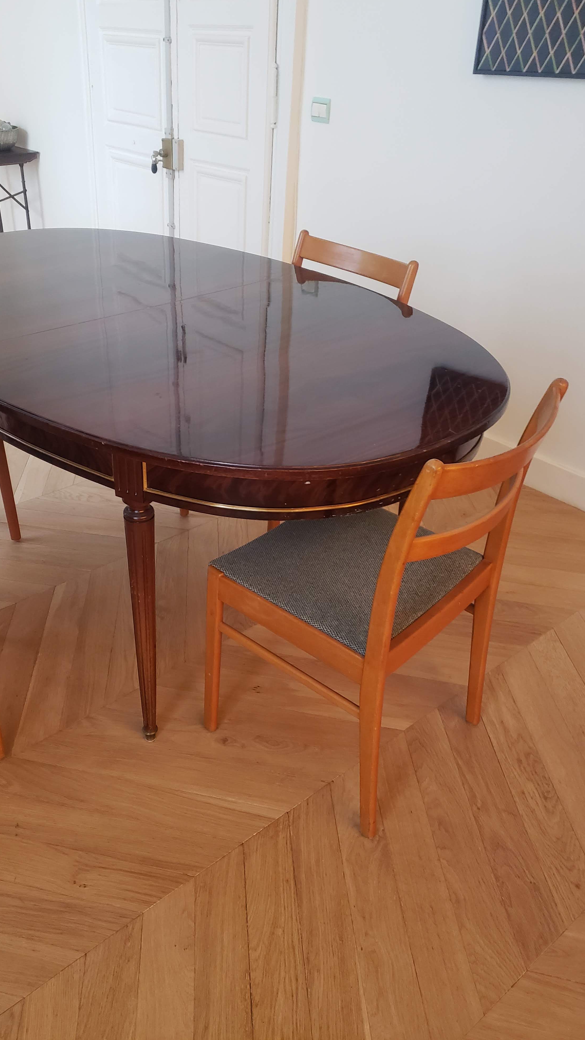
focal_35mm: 29
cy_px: 509
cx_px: 211
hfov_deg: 39.8
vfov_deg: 66.1
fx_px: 800
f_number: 1.5
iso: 250
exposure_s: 1/18
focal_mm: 4.3
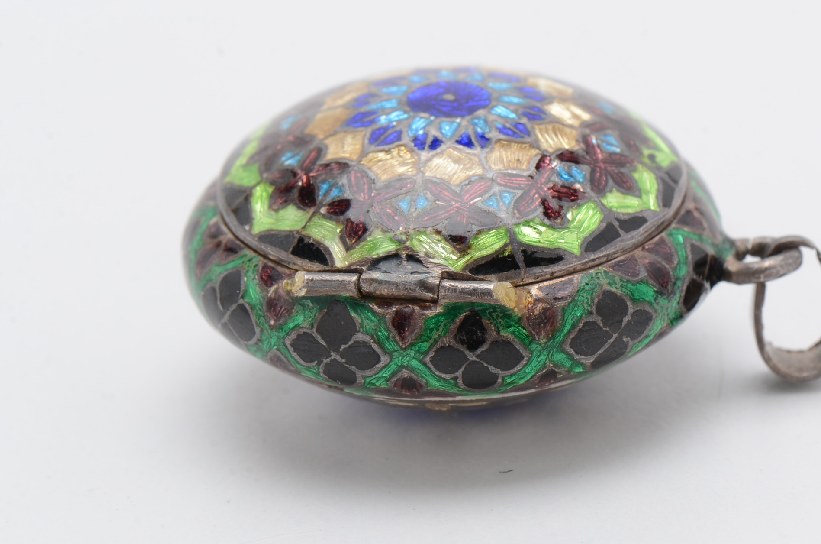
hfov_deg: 12.4
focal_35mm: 166
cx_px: 484
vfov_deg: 8.2
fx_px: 3769
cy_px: 225
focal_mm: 85
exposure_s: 1/125
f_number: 16
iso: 200
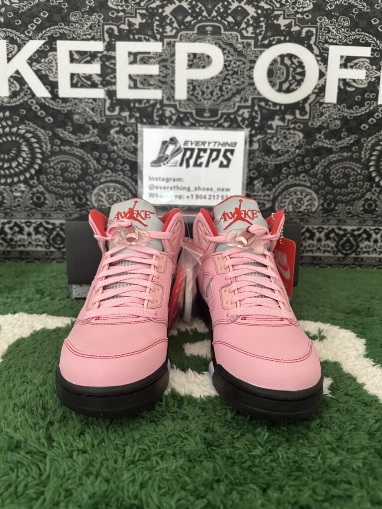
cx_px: 191
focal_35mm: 24
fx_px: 353
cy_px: 254
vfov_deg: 71.6
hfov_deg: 56.8
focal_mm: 6.86
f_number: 1.78
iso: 500
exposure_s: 1/50
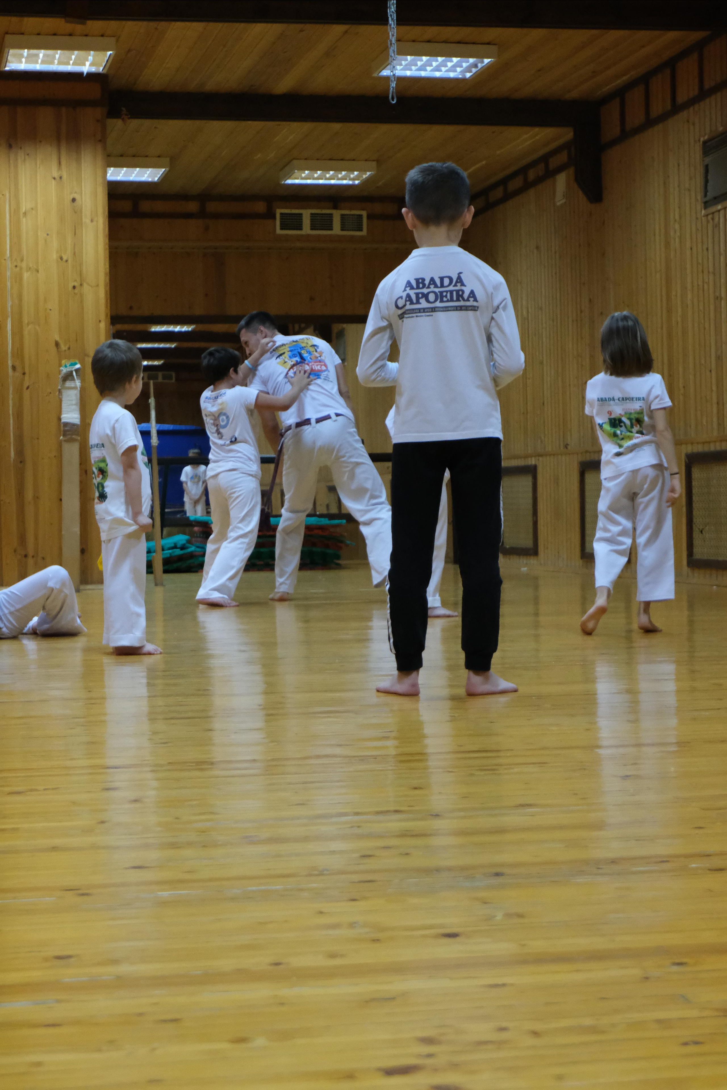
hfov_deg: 20.0
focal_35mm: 68
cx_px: 364
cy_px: 545
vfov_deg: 29.7
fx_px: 2060
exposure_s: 1/140
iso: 6400
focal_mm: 45
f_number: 5.6
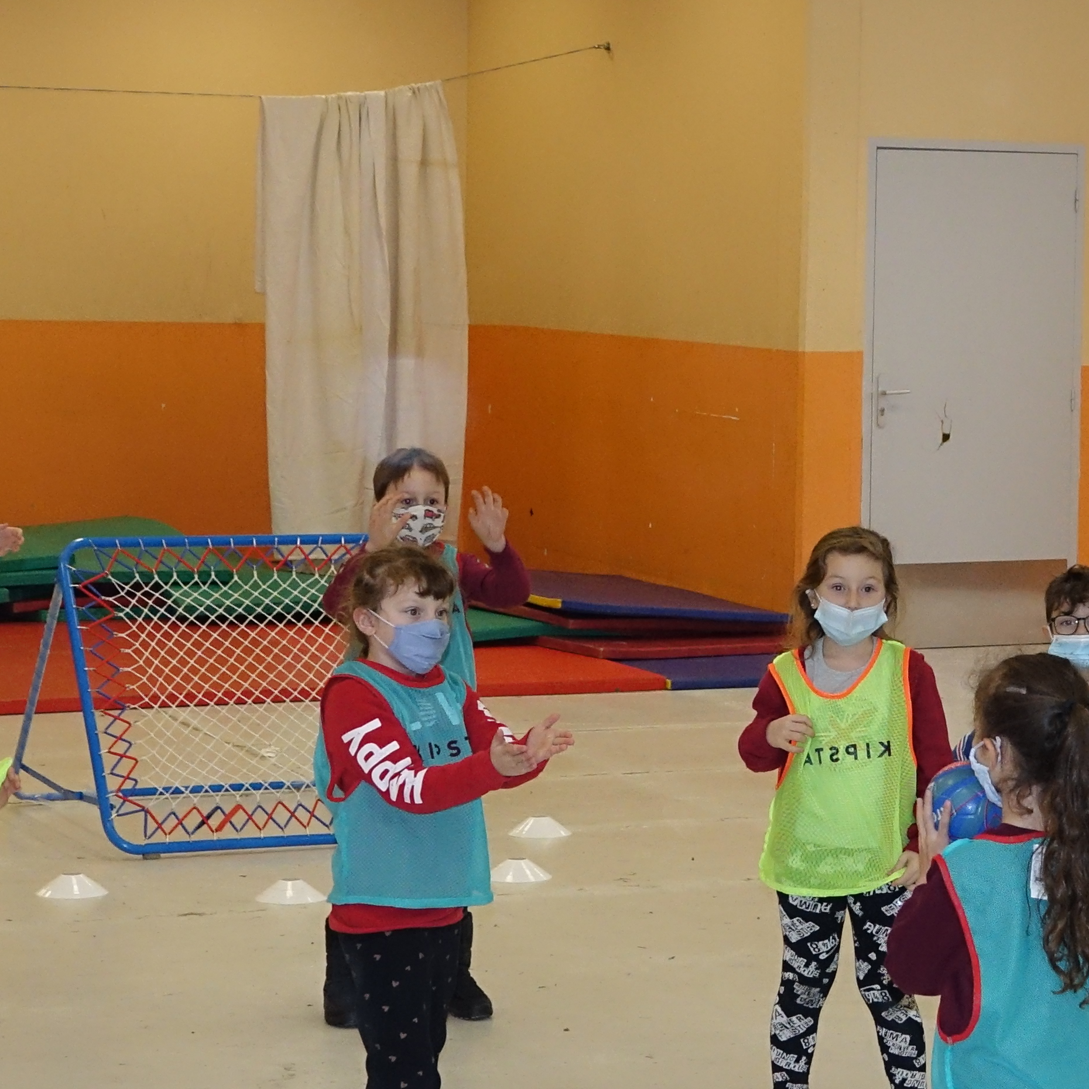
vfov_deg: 15.8
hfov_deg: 15.6
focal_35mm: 110
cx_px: 1012
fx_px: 3915
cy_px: 511
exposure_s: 1/200
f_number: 3.2
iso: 800
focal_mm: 16.31
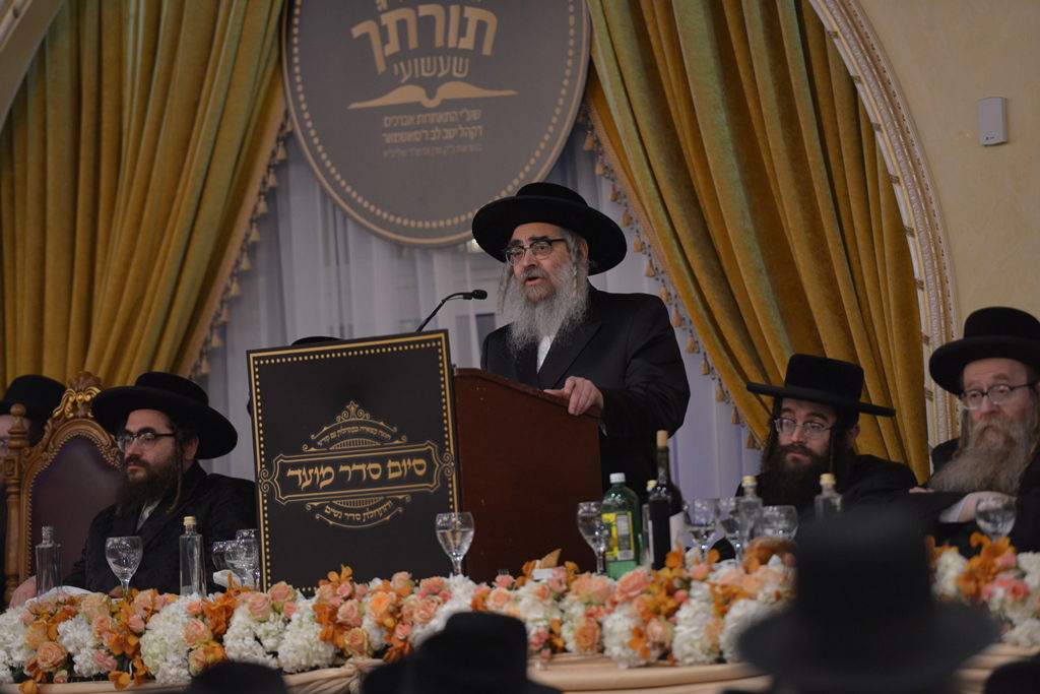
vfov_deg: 6.9
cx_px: 520
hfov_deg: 10.3
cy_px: 347
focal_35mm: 200
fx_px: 5778
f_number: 2.8
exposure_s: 1/125
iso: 2000
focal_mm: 200
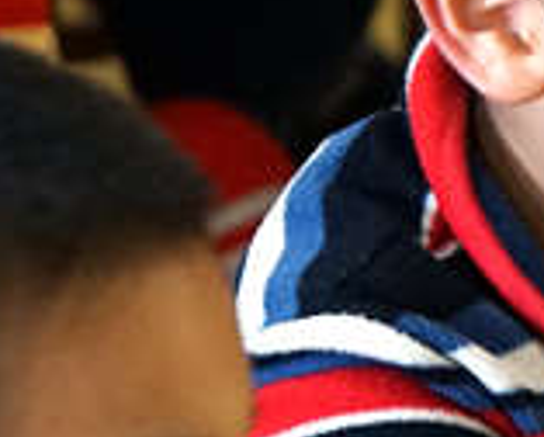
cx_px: 1039
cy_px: 166
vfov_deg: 4.0
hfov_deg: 4.9
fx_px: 6271
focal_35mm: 389
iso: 3200
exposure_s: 1/80
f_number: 4
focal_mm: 68
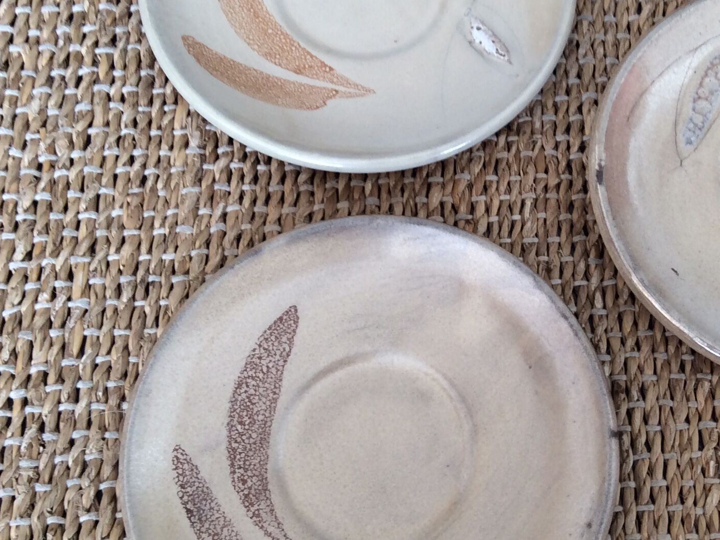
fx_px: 1227
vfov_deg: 24.8
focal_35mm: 59
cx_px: 487
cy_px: 235
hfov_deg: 32.4
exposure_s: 1/25
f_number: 2.4
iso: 32
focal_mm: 3.3
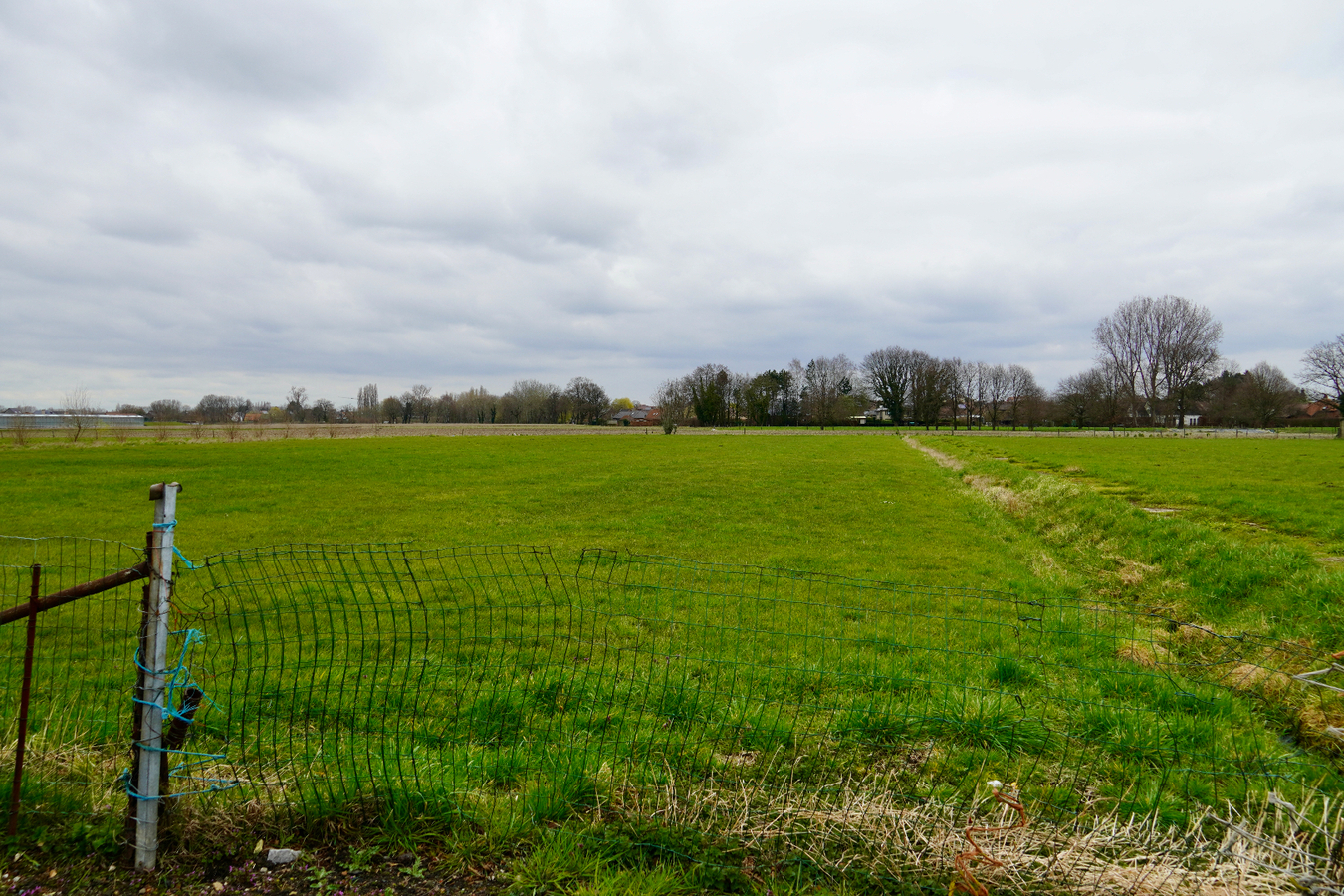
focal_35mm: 27
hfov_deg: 67.4
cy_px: 448
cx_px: 672
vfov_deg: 47.9
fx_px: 1008
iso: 100
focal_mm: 18
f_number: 8
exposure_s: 1/125
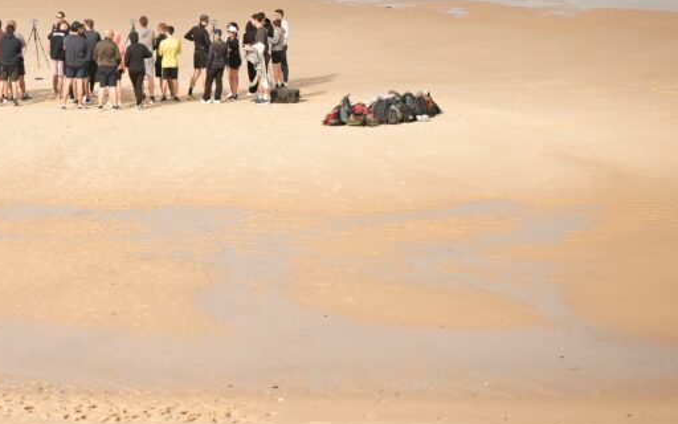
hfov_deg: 13.6
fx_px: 2827
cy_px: 69
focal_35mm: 153
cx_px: 87
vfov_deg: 8.6
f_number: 2.8
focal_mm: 75
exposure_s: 1/250
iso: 640
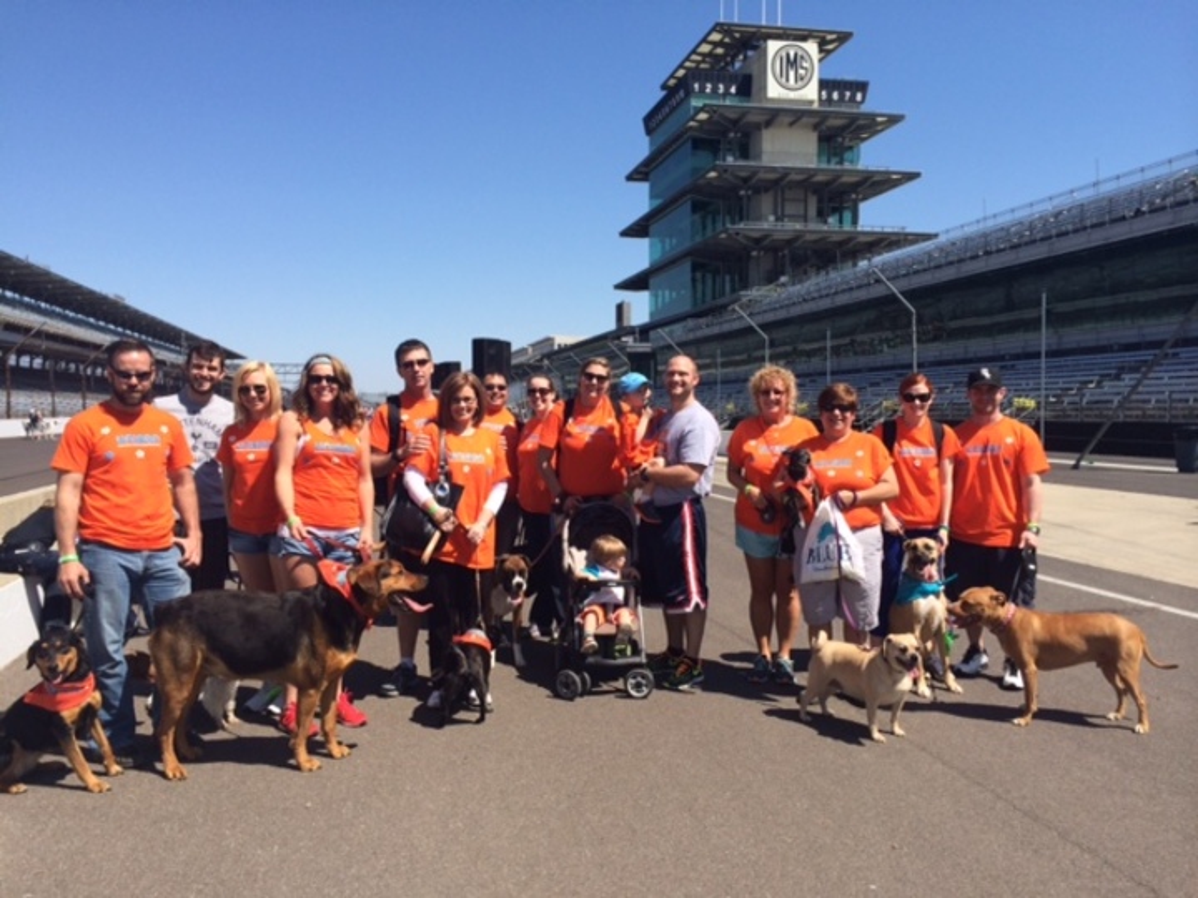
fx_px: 1038
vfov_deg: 46.8
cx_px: 599
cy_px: 449
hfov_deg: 60.0
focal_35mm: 30
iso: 32
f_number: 2.2
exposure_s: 1/1866
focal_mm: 4.12
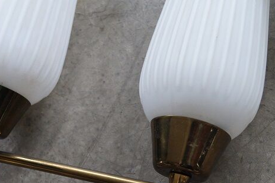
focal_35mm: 89
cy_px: 174
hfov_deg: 22.8
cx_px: 84
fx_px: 679
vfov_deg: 15.1
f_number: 4.5
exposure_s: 1/60
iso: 640
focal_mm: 28
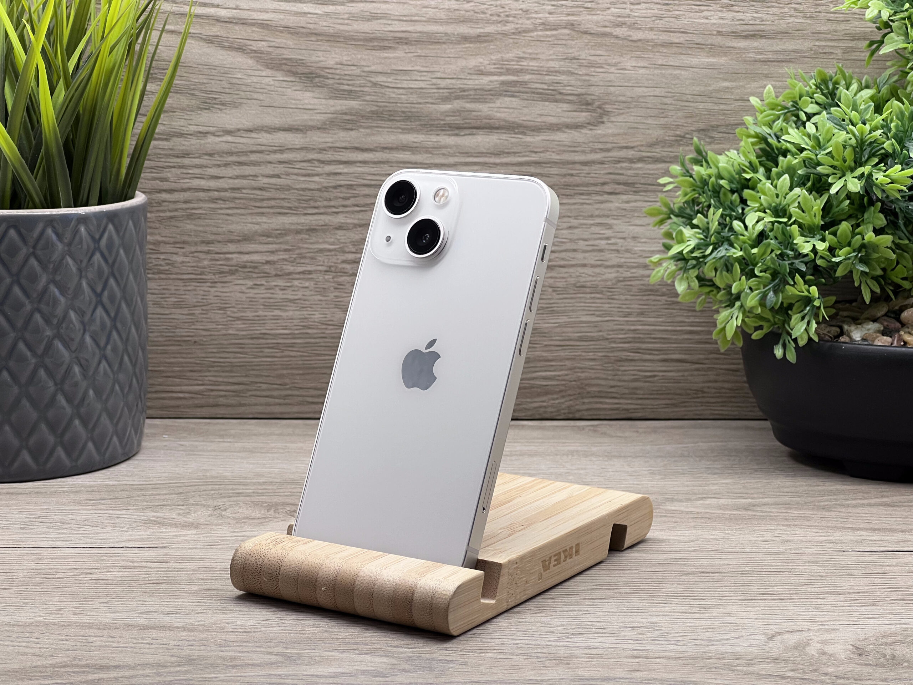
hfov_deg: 25.3
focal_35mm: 77
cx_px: 456
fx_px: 2031
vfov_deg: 19.1
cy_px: 342
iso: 64
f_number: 2.8
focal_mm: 9
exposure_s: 1/99
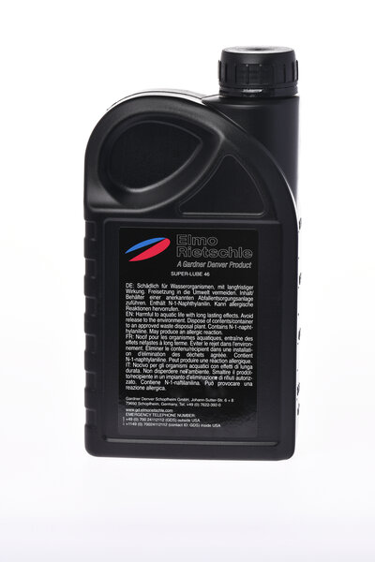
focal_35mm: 192
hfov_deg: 7.2
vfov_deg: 10.7
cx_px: 188
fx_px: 3000
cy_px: 281
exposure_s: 1/100
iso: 100
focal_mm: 160
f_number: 18
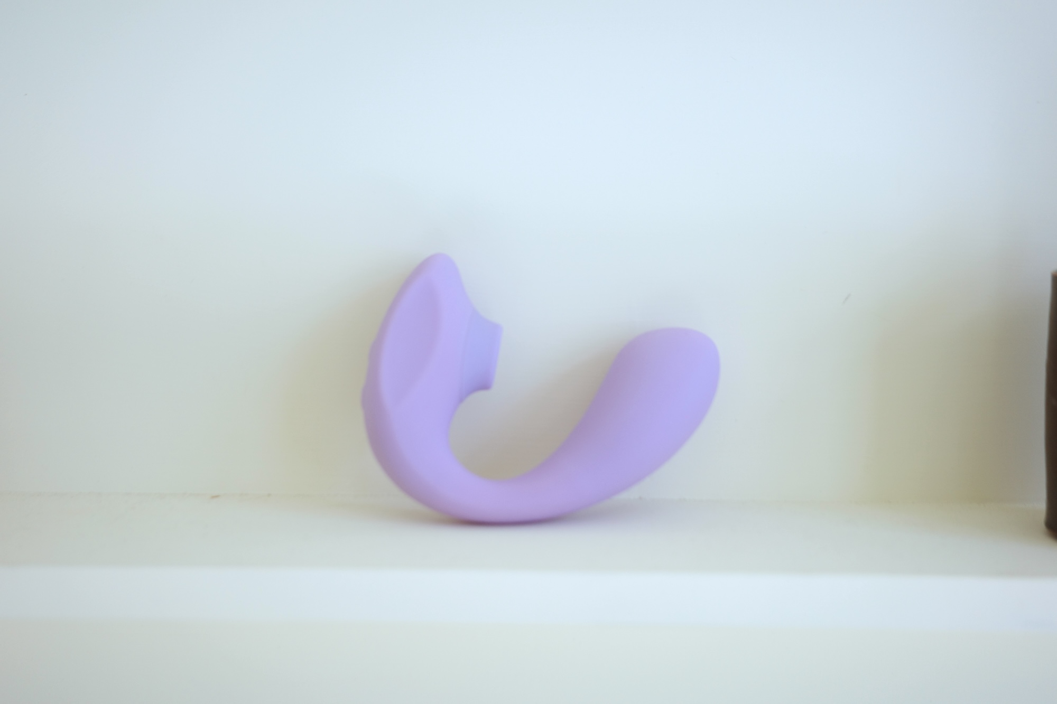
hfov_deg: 48.5
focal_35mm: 40
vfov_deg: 33.4
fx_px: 1174
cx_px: 528
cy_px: 352
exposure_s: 1/125
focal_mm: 26
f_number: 2.8
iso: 100
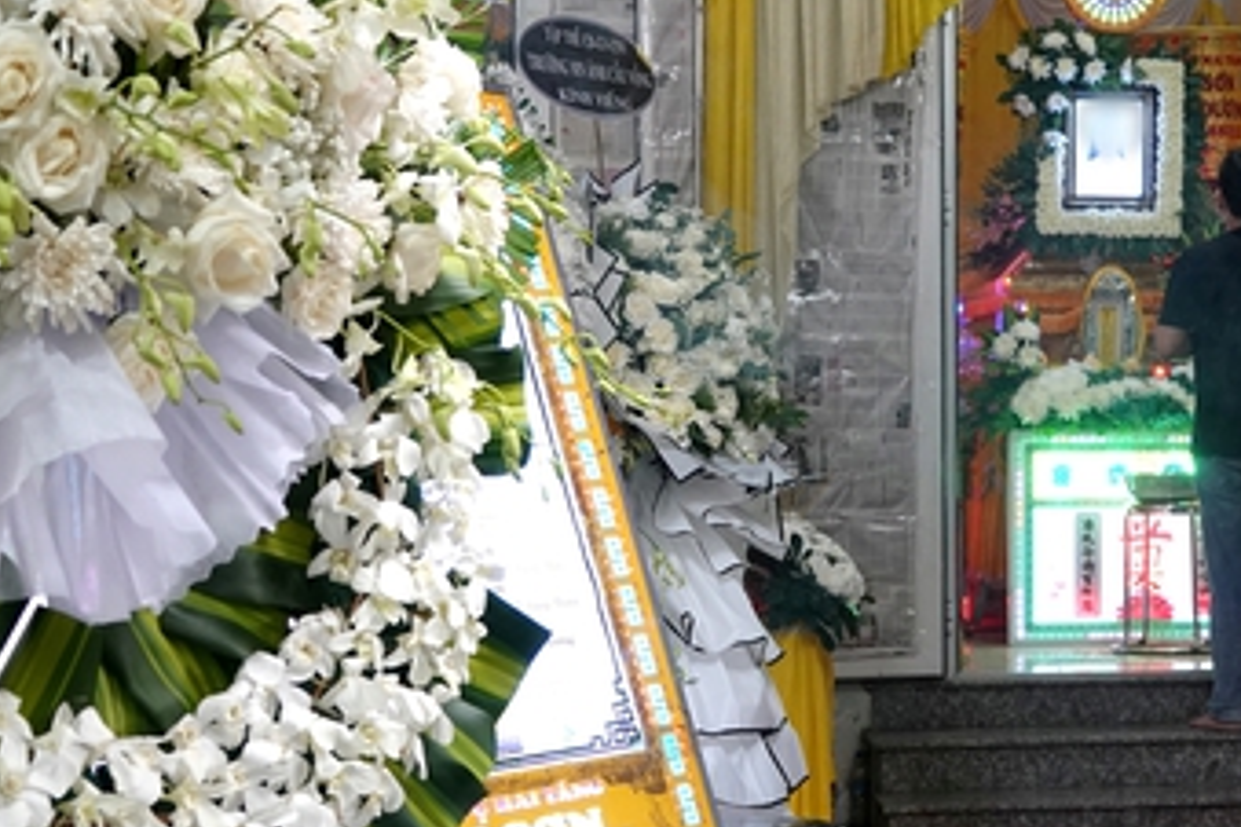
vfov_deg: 17.9
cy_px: 384
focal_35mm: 76
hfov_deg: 25.9
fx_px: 2620
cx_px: 1084
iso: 400
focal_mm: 14.16
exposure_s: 1/125
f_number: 3.2
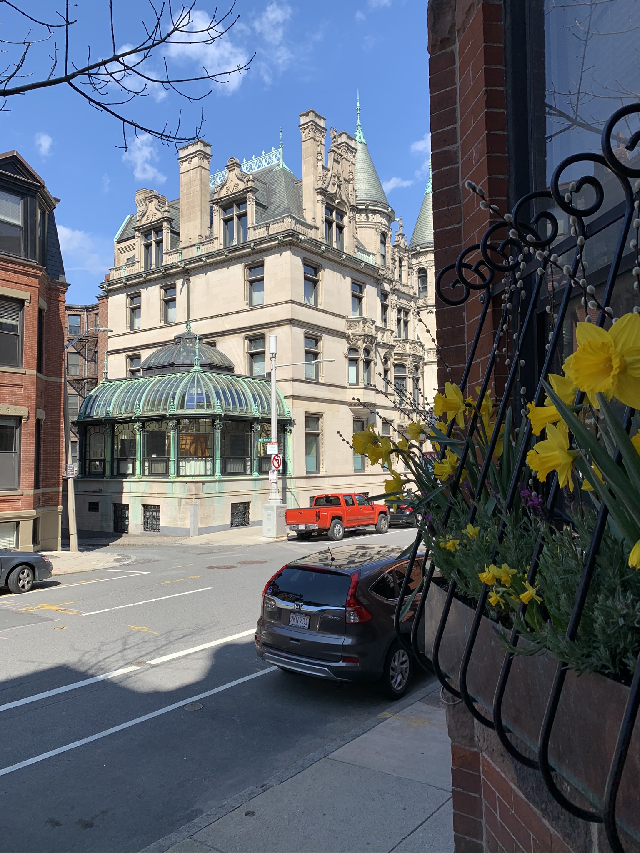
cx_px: 320
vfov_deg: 67.3
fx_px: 641
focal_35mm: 26
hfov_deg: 53.1
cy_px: 426
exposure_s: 1/1585
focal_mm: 4.25
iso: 25
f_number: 1.8
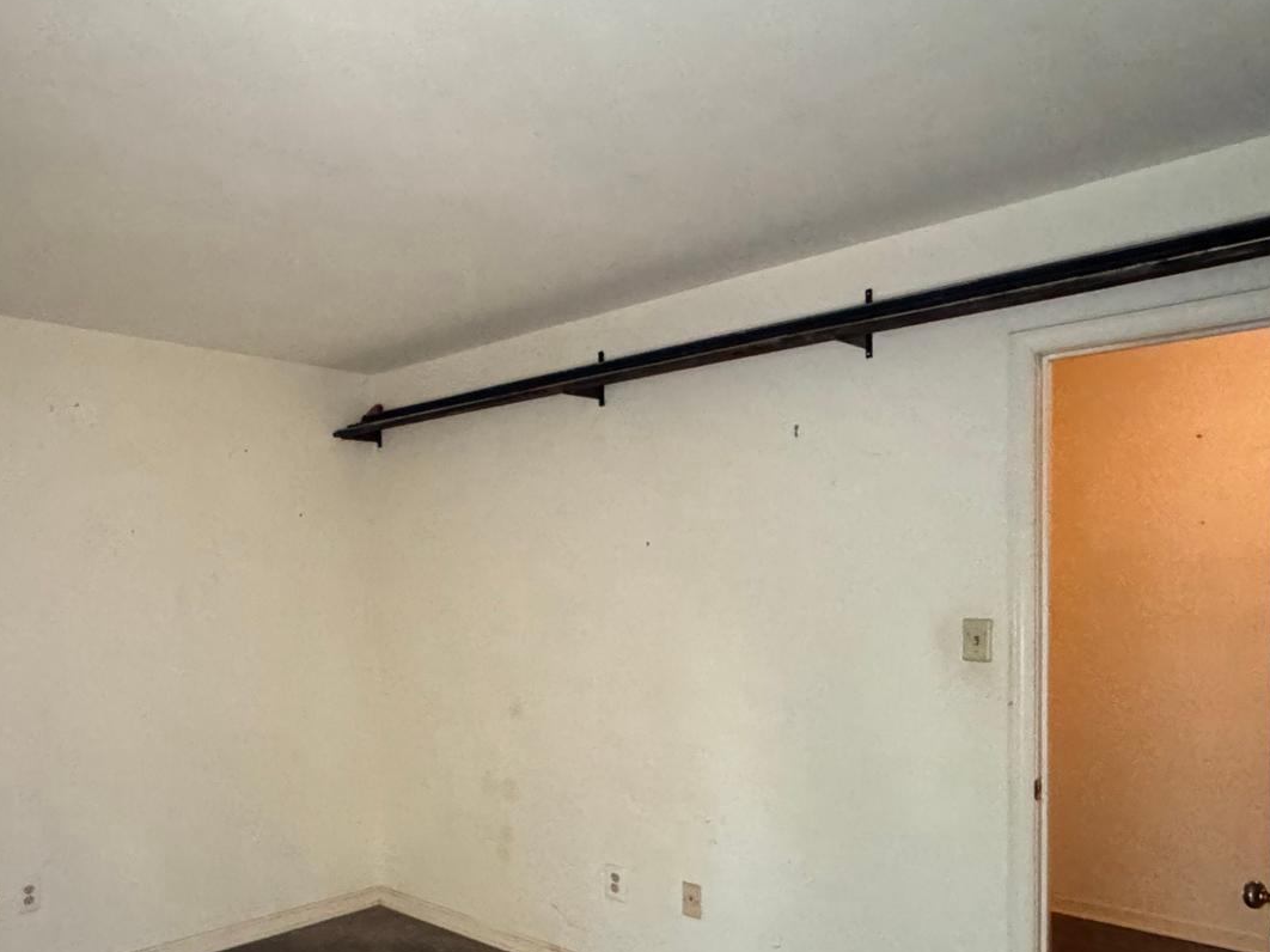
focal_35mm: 27
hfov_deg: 62.5
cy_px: 615
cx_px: 356
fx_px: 990
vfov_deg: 50.6
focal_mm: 2.22
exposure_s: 1/60
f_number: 2.2
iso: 1000
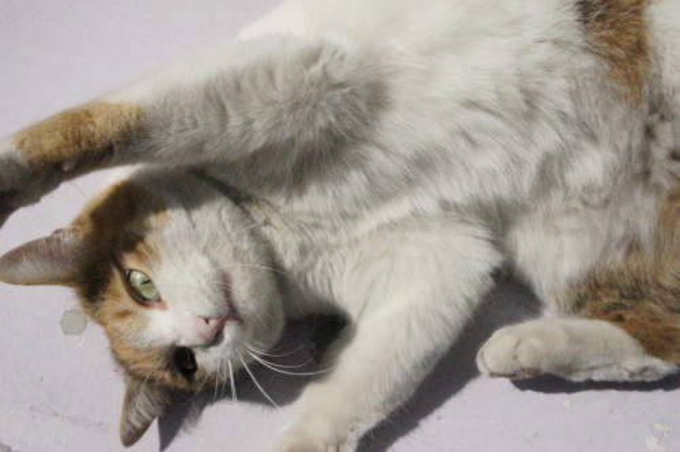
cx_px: 340
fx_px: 736
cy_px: 226
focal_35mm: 39
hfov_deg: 49.6
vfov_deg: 34.1
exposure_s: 1/4000
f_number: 25
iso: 12800
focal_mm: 26
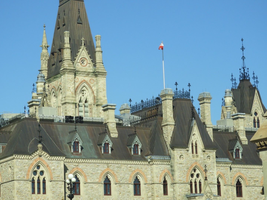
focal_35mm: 115
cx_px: 134
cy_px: 100
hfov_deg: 17.1
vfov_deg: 12.9
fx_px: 887
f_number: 5
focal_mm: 20.6
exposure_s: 1/500
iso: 100
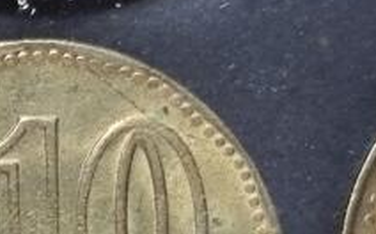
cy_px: 316
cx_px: -270
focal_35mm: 343
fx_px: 3511
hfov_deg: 6.0
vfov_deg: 3.8
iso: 80
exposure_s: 1/100
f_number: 1.6
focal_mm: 5.84
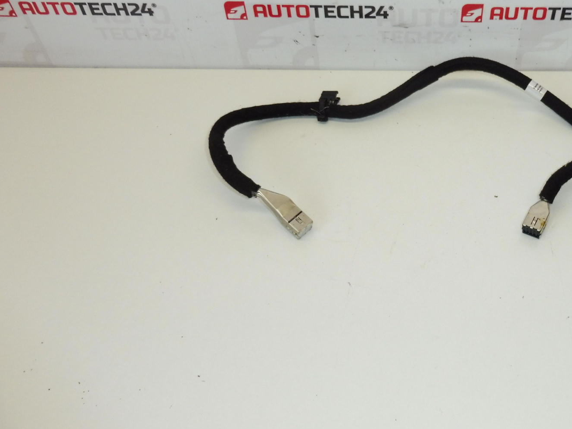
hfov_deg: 48.8
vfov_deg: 38.6
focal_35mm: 37
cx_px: 407
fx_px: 611
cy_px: 199
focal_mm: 4.3
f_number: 3.5
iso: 200
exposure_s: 1/200
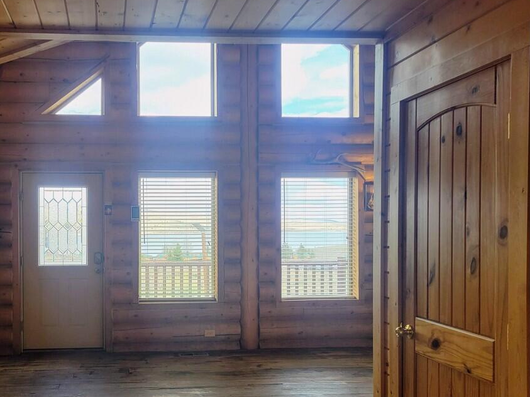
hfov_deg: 49.0
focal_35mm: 37
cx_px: 165
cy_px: 244
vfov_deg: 38.5
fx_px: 566
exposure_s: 1/146
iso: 40
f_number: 1.8
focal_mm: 5.4
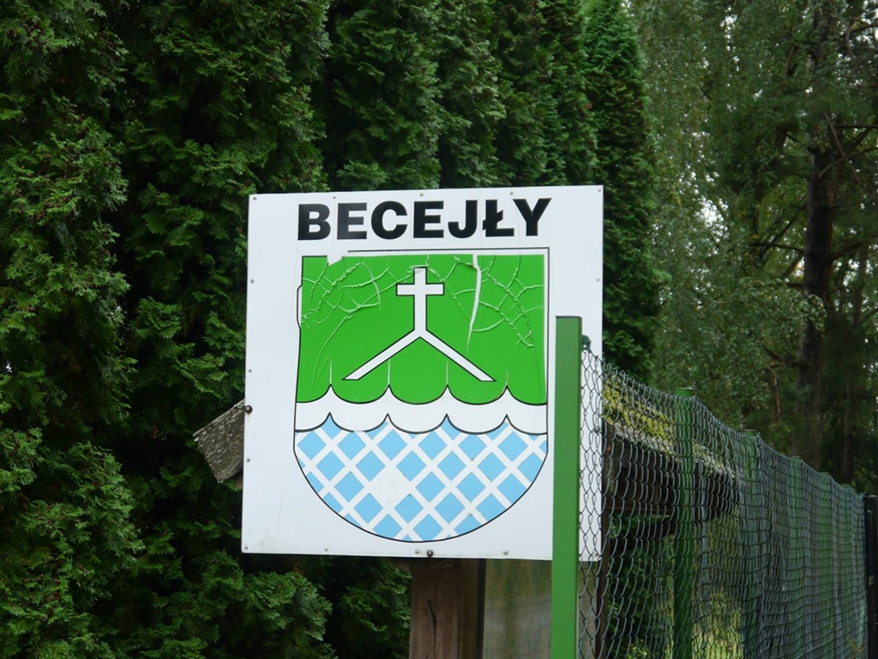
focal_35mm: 74
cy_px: 330
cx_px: 439
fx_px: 1878
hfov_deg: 26.3
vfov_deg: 19.9
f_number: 5.4
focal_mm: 37
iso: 320
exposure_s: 1/80
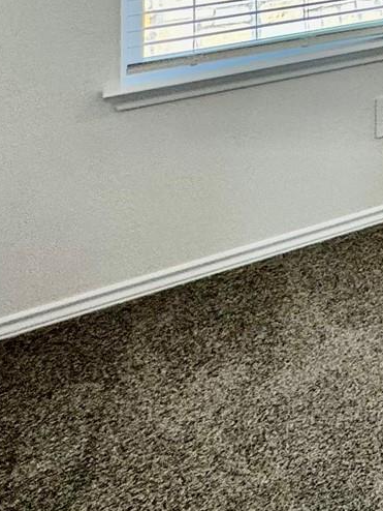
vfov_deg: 26.0
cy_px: -224
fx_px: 855
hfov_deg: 15.7
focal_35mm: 58
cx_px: 877
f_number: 2.2
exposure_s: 1/120
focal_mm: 2.22
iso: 64
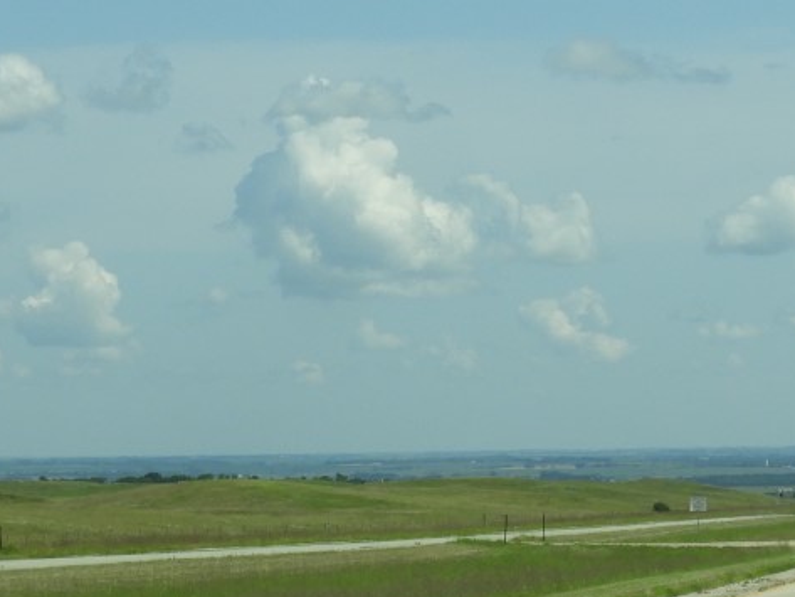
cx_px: 709
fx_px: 4548
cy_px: 128
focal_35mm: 198
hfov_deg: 9.9
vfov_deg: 7.5
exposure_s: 1/1000
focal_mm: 11.6
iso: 100
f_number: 4.2
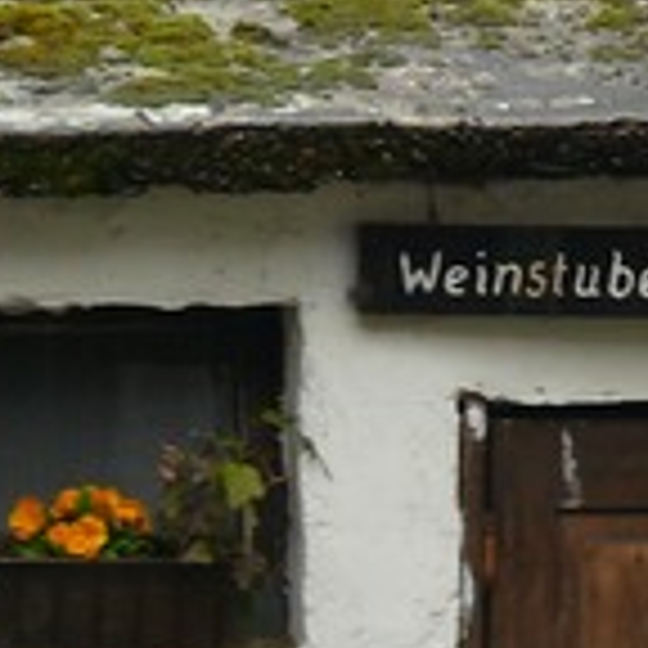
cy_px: -477
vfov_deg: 3.5
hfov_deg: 3.5
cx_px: 832
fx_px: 10695
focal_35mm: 505
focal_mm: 23.2
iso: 100
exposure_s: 1/30
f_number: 3.6
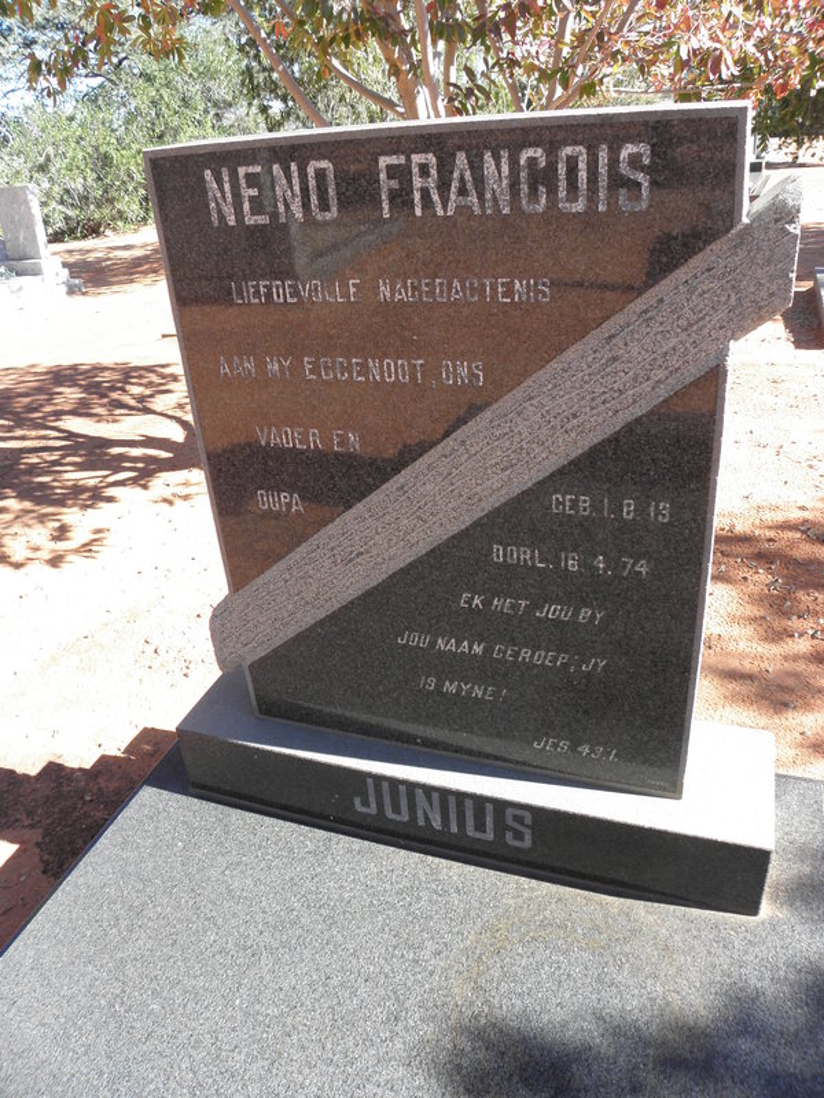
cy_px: 549
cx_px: 412
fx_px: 825
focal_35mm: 26
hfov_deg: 53.1
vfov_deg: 67.3
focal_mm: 4.6
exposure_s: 1/80
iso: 64
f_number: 4.5
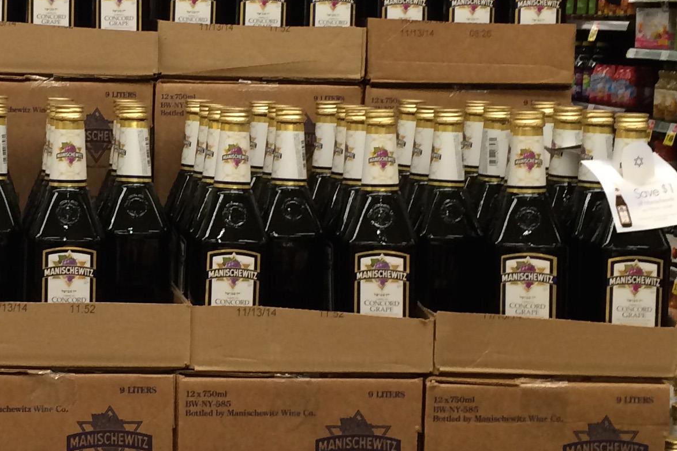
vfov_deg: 16.2
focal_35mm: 84
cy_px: 187
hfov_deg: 23.5
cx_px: 55
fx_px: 1579
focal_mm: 4.15
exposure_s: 1/30
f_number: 2.2
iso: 64
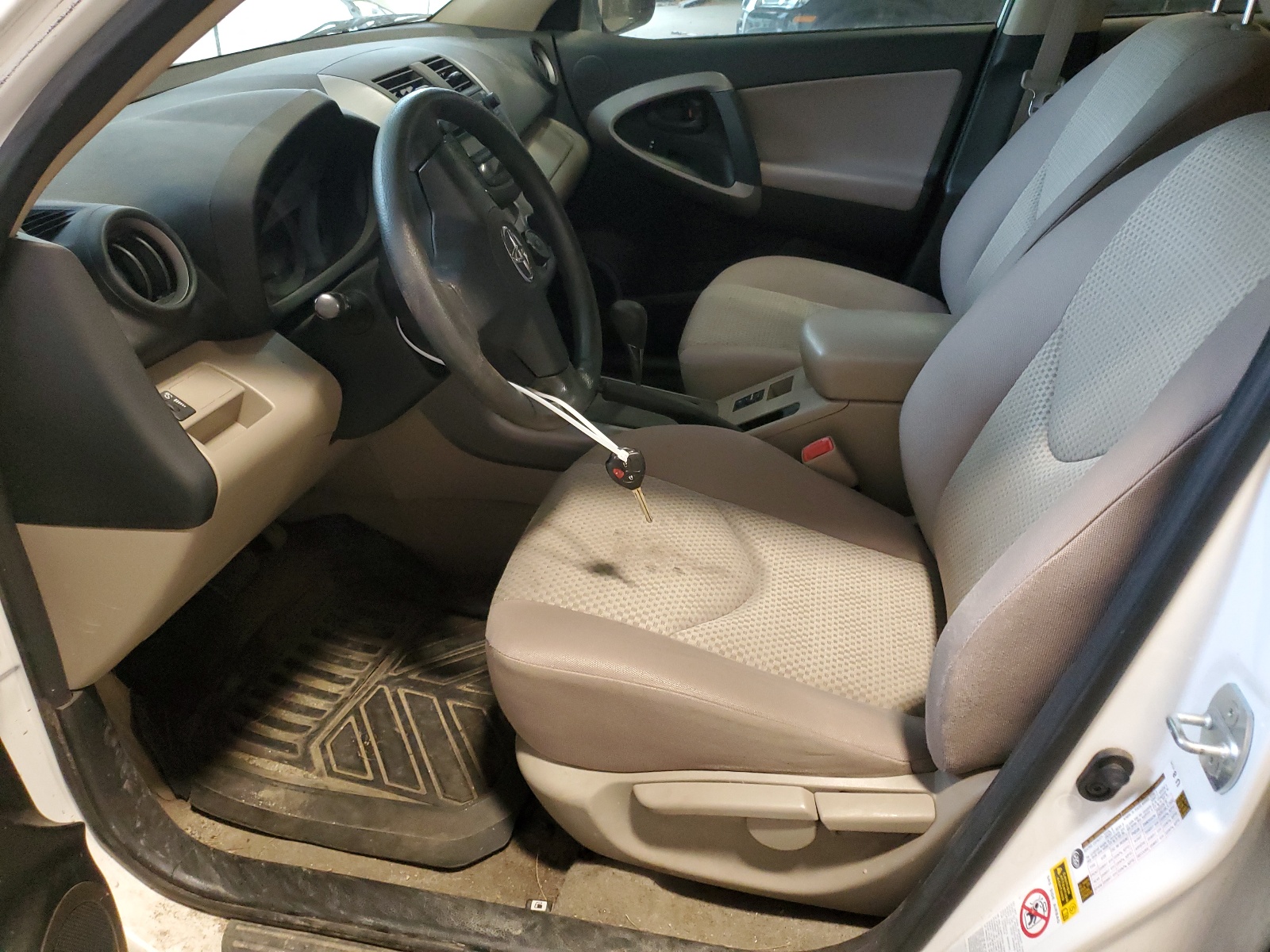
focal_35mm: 26
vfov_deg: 53.1
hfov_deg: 67.3
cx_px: 635
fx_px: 954
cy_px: 476
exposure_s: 1/60.2
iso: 359
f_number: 1.5
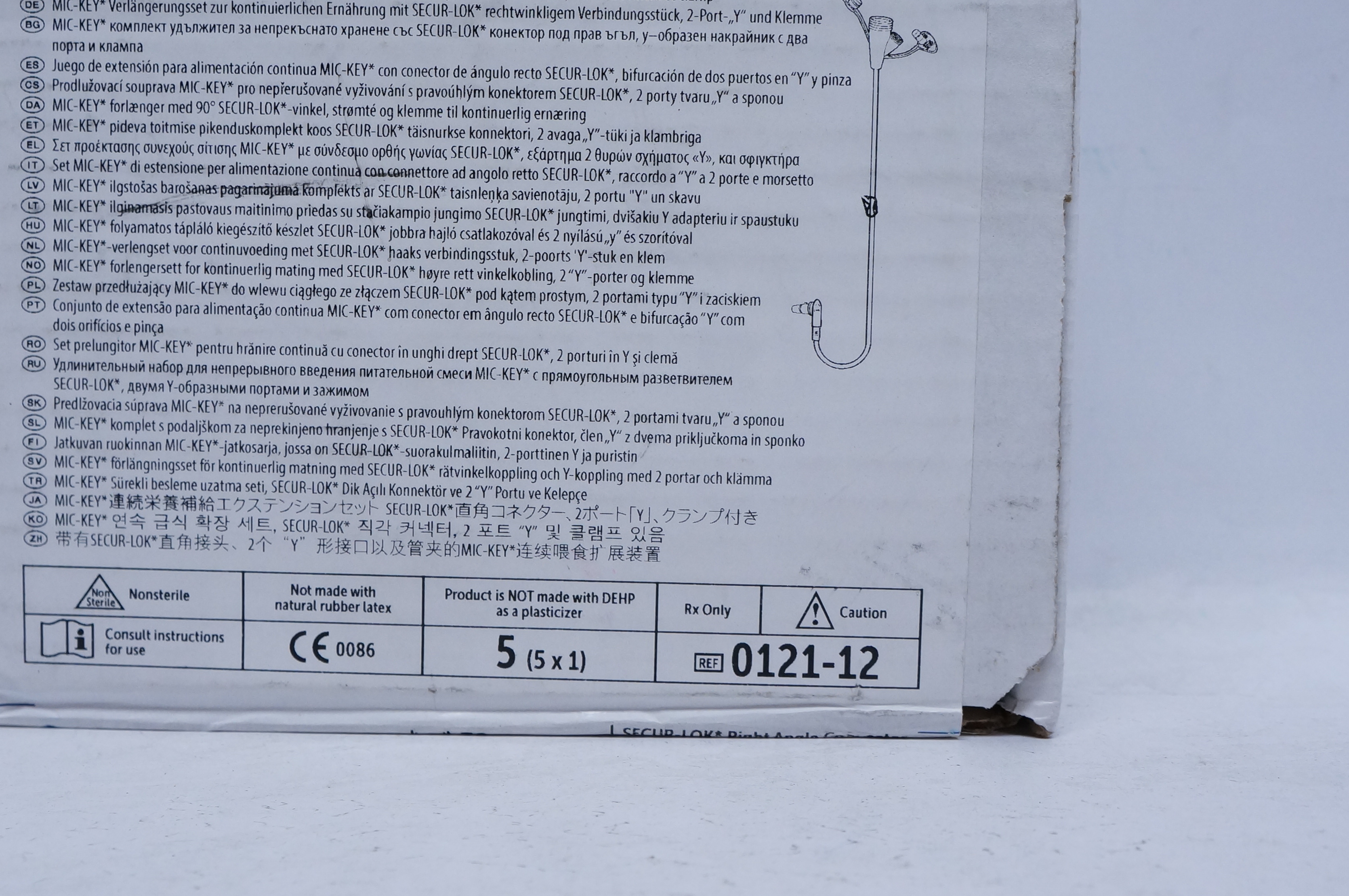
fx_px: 1899
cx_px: 602
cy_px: 263
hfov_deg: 39.1
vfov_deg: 26.3
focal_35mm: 51
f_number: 5.6
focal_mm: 23
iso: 800
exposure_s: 1/125
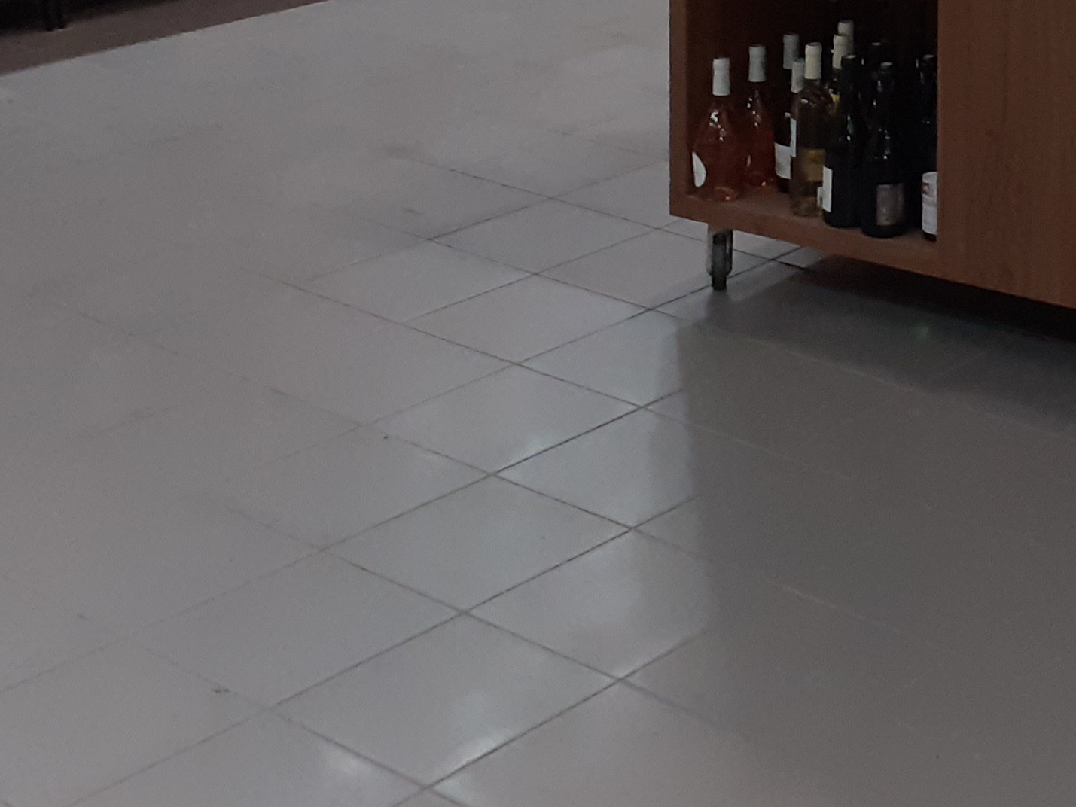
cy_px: -332
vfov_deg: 17.4
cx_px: 1215
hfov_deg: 23.3
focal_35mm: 78
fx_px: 2425
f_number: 1.9
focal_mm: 3.6
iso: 200
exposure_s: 1/50
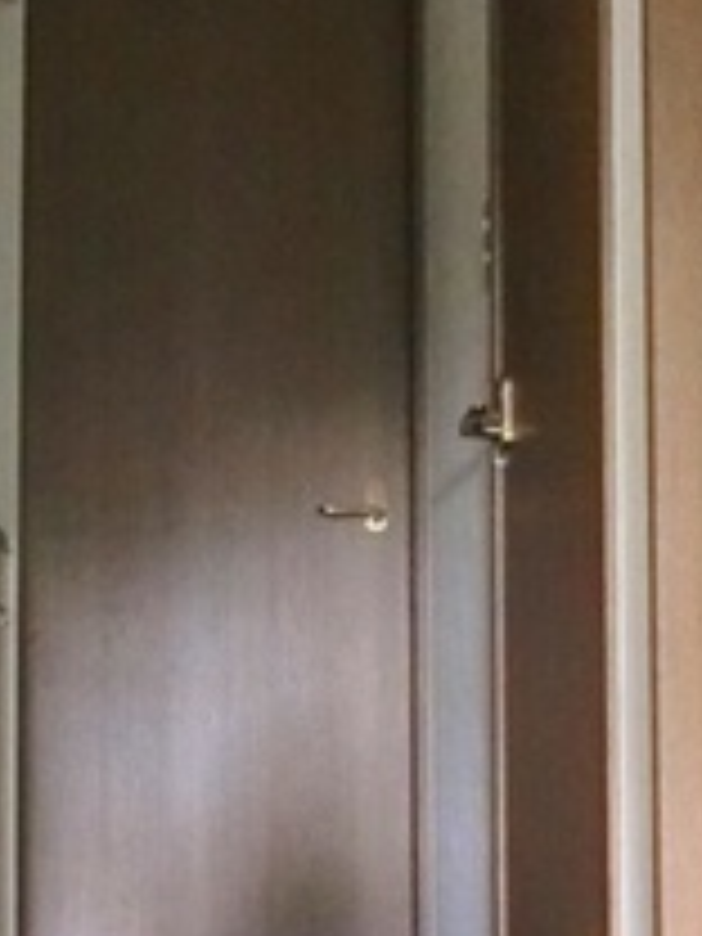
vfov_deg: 30.1
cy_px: 608
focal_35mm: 64
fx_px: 1731
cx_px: 182
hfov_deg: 22.7
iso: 1600
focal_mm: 4.06
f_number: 2.7
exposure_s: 1/25
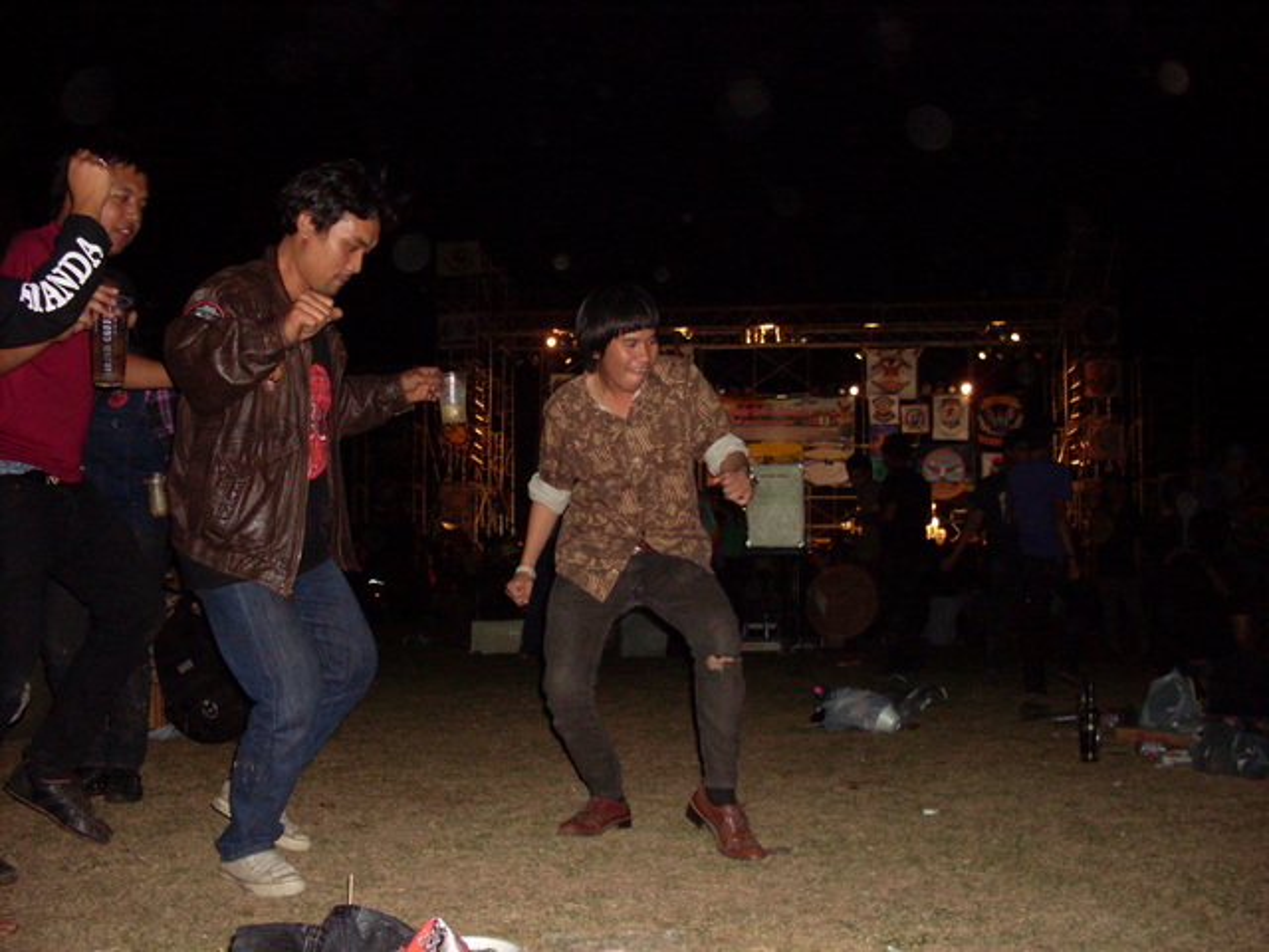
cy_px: 476
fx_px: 1393
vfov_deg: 37.7
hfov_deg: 49.0
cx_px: 634
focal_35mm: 38
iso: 240
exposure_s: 1/45
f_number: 2.8
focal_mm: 6.3
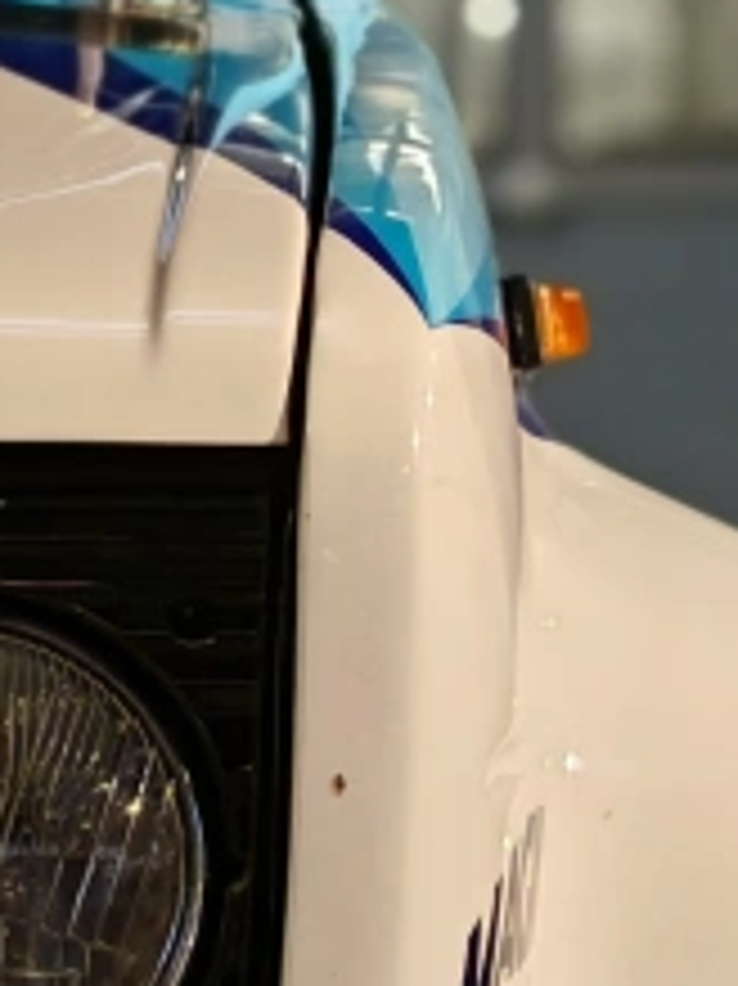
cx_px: -140
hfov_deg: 5.6
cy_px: 732
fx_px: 7483
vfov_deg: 7.5
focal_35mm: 263
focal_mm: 6.83
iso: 200
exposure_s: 1/50
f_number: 4
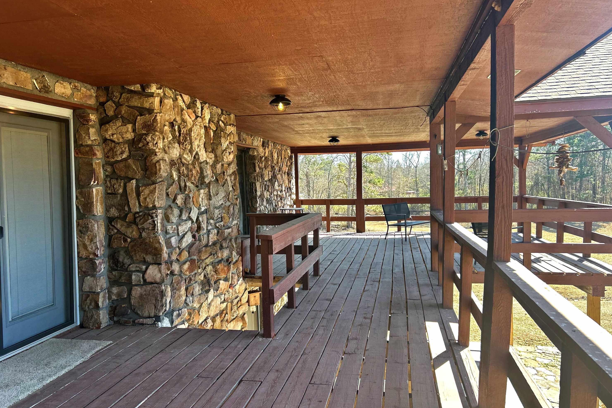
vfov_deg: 46.4
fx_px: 476
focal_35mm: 28
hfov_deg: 65.5
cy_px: 208
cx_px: 301
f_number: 1.5
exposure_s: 1/266
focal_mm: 5.7
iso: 40
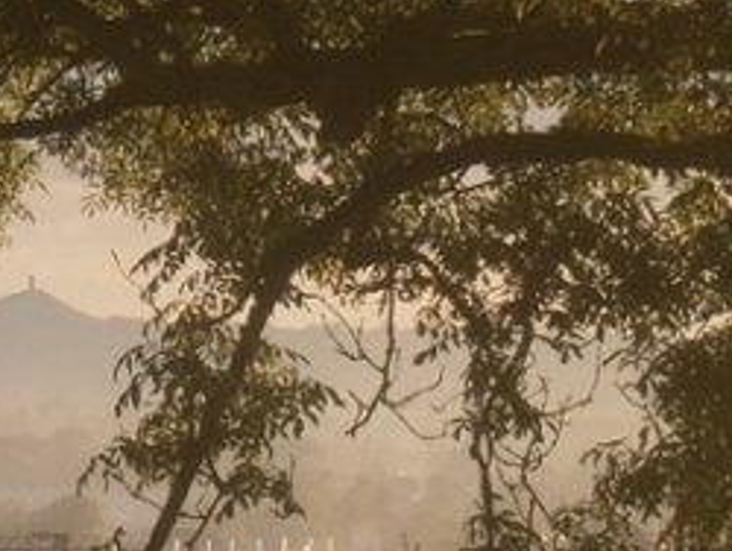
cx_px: -44
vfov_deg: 4.6
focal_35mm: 322
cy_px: 274
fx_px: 6816
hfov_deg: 6.1
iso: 125
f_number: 6.5
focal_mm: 23.5
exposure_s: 1/125
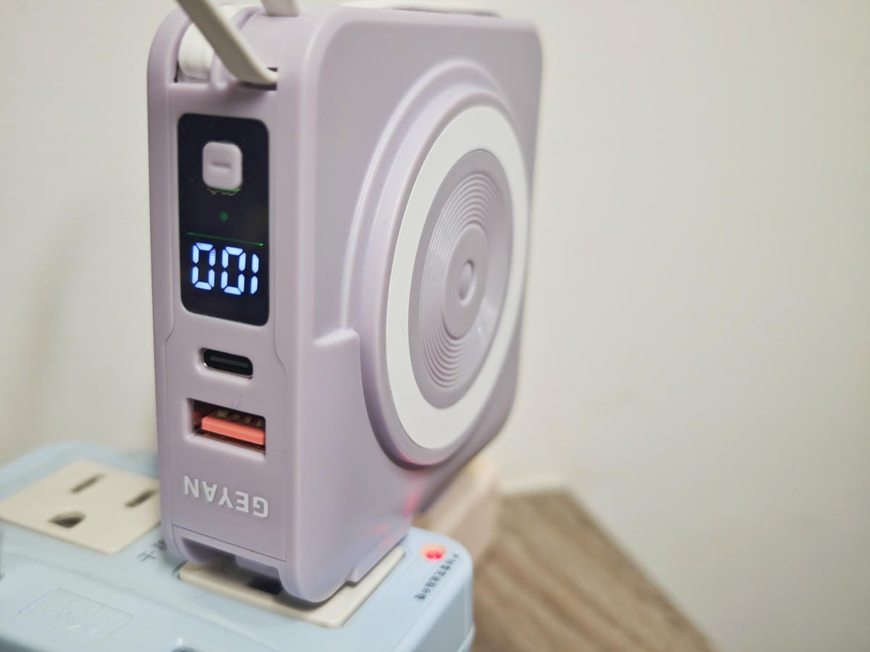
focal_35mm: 35
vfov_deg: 40.7
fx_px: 880
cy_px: 326
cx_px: 435
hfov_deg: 52.6
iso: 458
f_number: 2
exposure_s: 1/120
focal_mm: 8.72
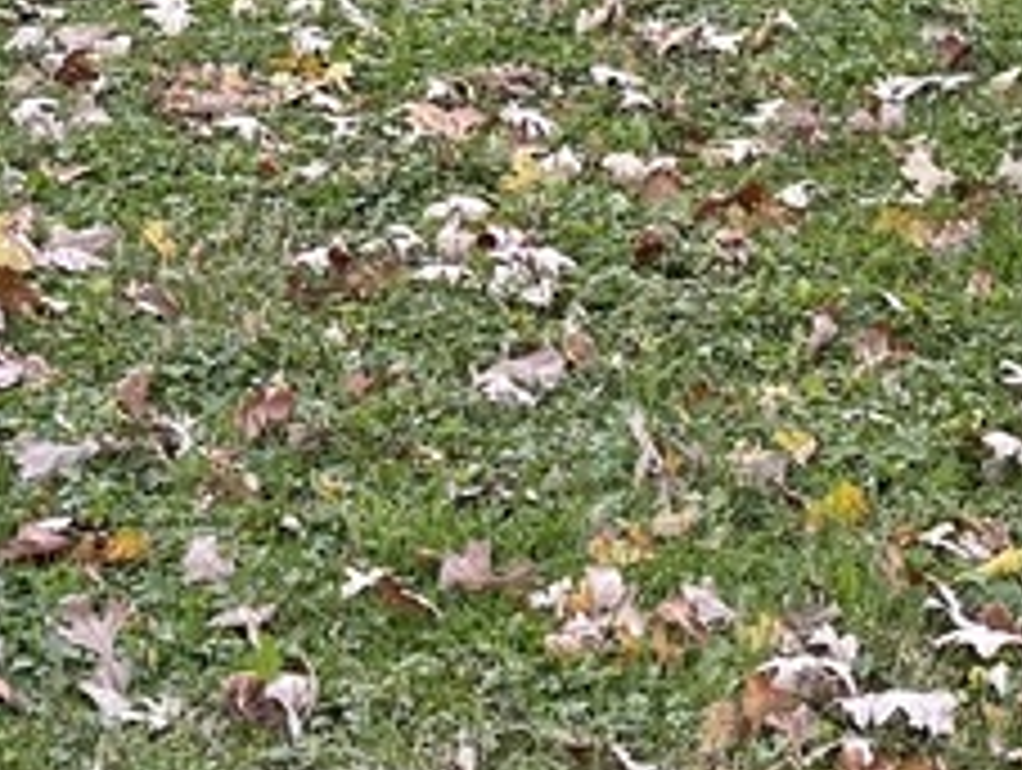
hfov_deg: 12.9
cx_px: 932
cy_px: -279
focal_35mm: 152
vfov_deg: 9.6
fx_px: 4495
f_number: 1.78
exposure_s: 1/121
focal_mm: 6.76
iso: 100
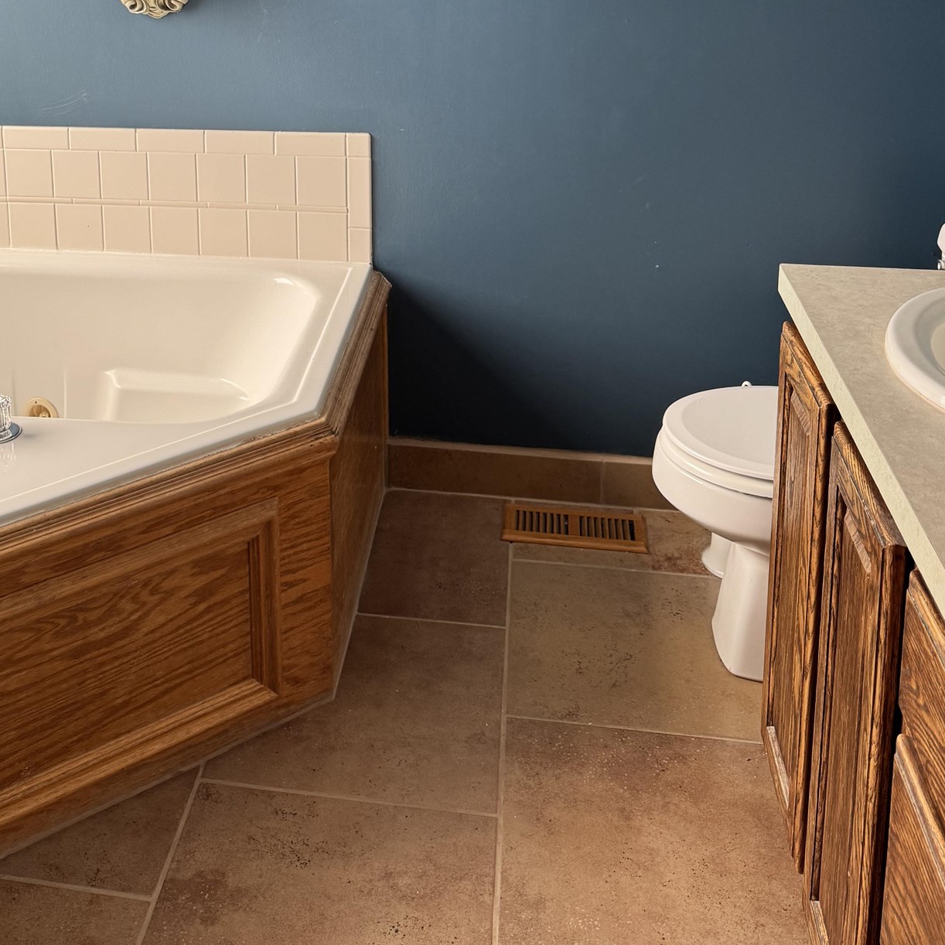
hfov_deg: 41.2
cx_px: 298
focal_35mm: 40
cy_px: 82
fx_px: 1235
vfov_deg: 38.7
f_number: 1.78
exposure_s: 1/121
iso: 125
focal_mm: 6.76
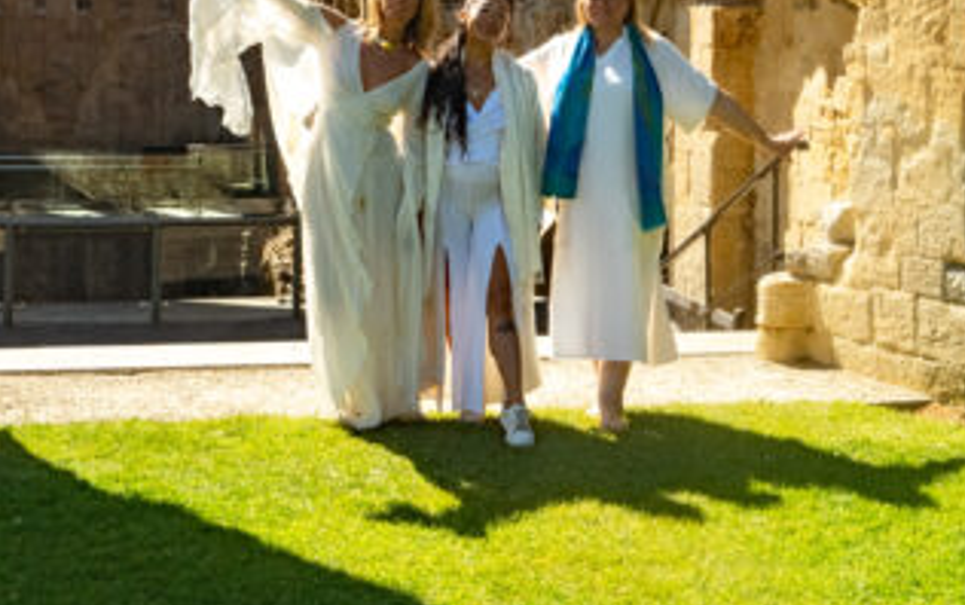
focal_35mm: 79
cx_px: 487
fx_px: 2079
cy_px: -6
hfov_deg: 26.1
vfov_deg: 16.2
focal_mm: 51
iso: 400
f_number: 13
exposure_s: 1/60
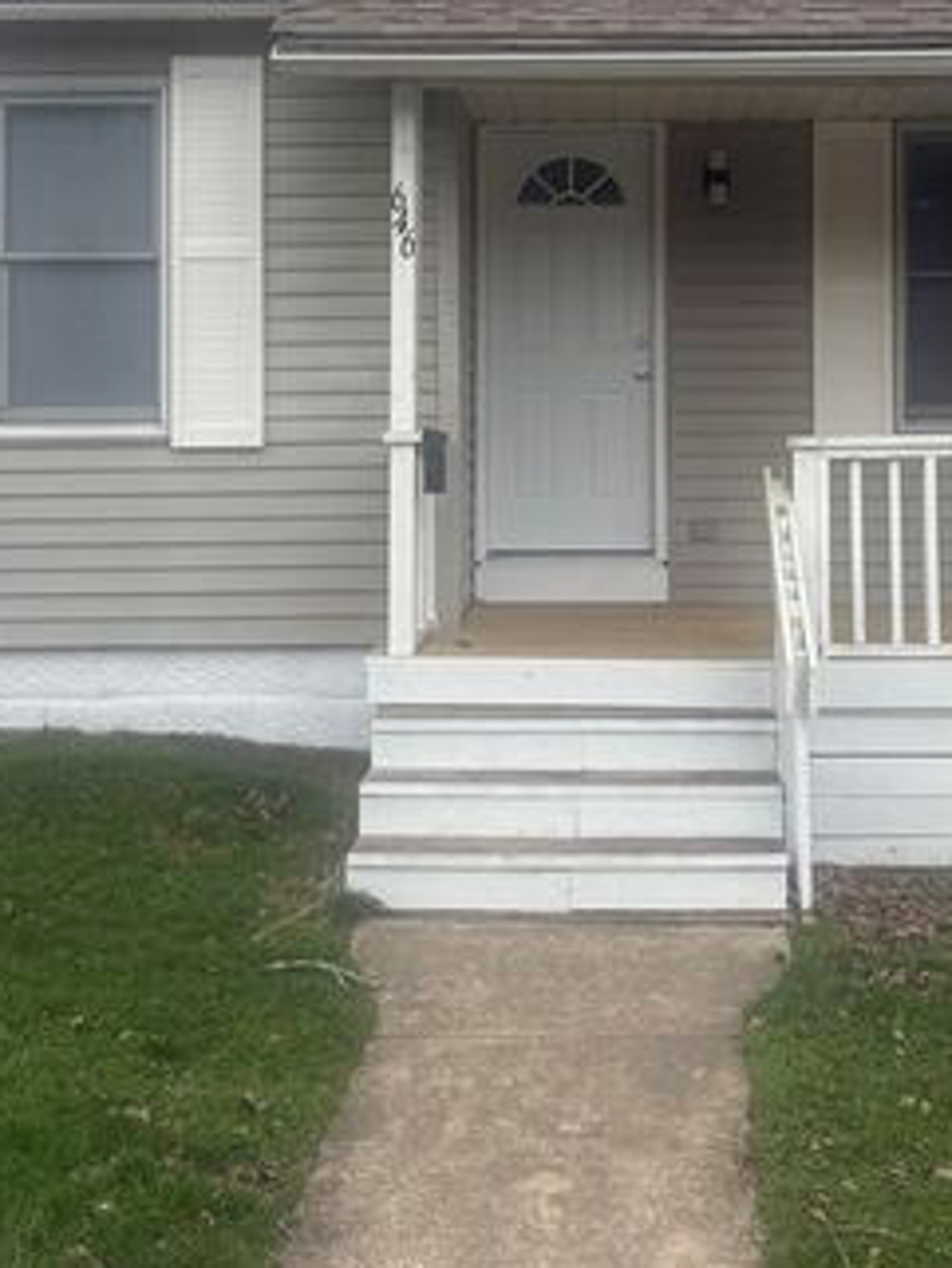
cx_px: 589
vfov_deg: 34.8
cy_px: 330
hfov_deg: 27.0
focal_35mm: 54
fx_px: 1979
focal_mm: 5.96
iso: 50
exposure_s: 1/1364
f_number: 1.6
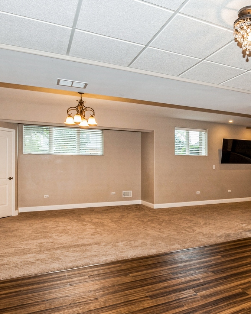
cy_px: 164
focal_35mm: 27
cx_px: 195
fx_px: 251
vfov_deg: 64.0
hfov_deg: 50.5
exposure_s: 1/13
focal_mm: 10
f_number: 7.1
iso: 250
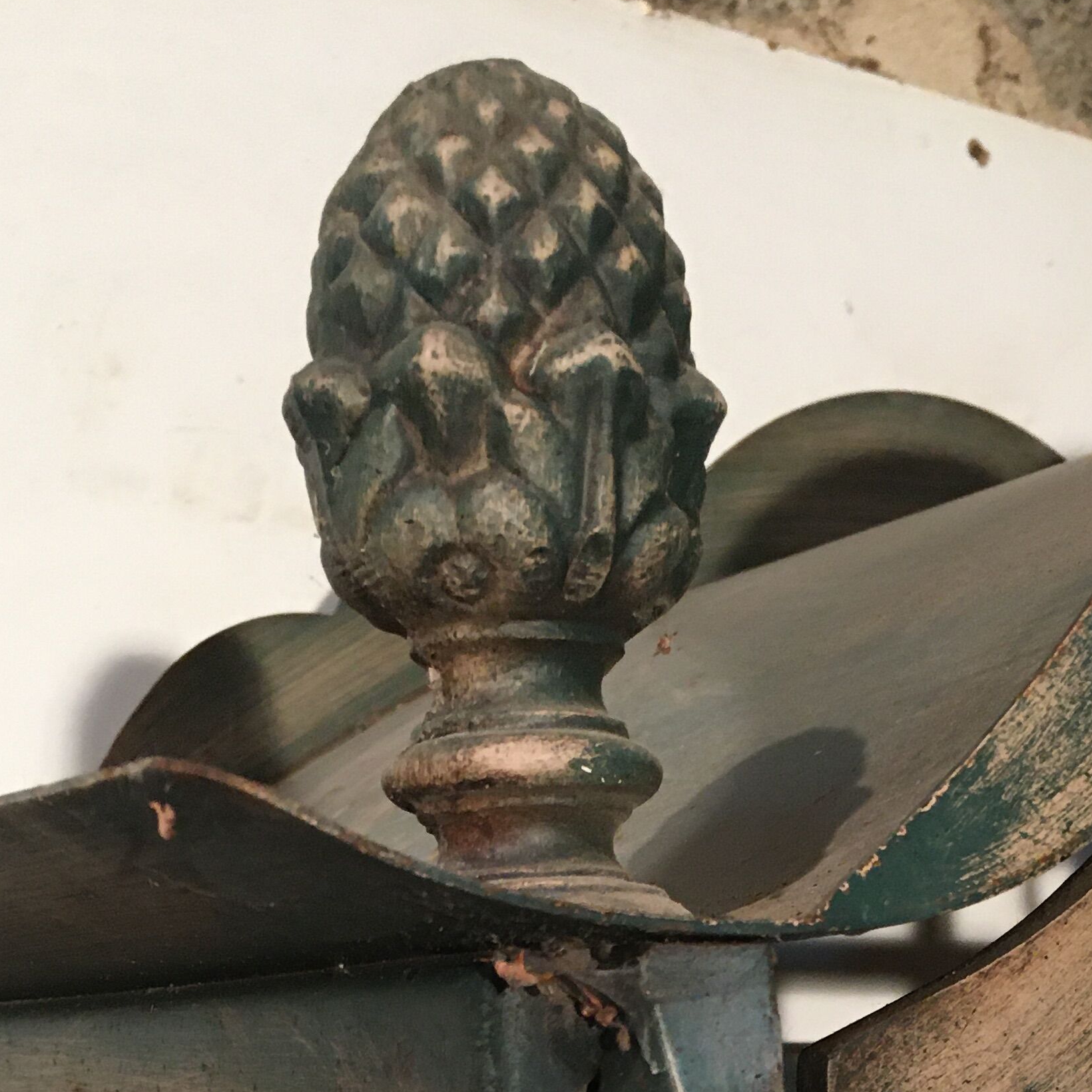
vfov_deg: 24.7
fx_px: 2248
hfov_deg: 27.2
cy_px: 1300
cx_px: 716
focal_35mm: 63
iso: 160
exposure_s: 1/33
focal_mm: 4.15
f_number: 2.2
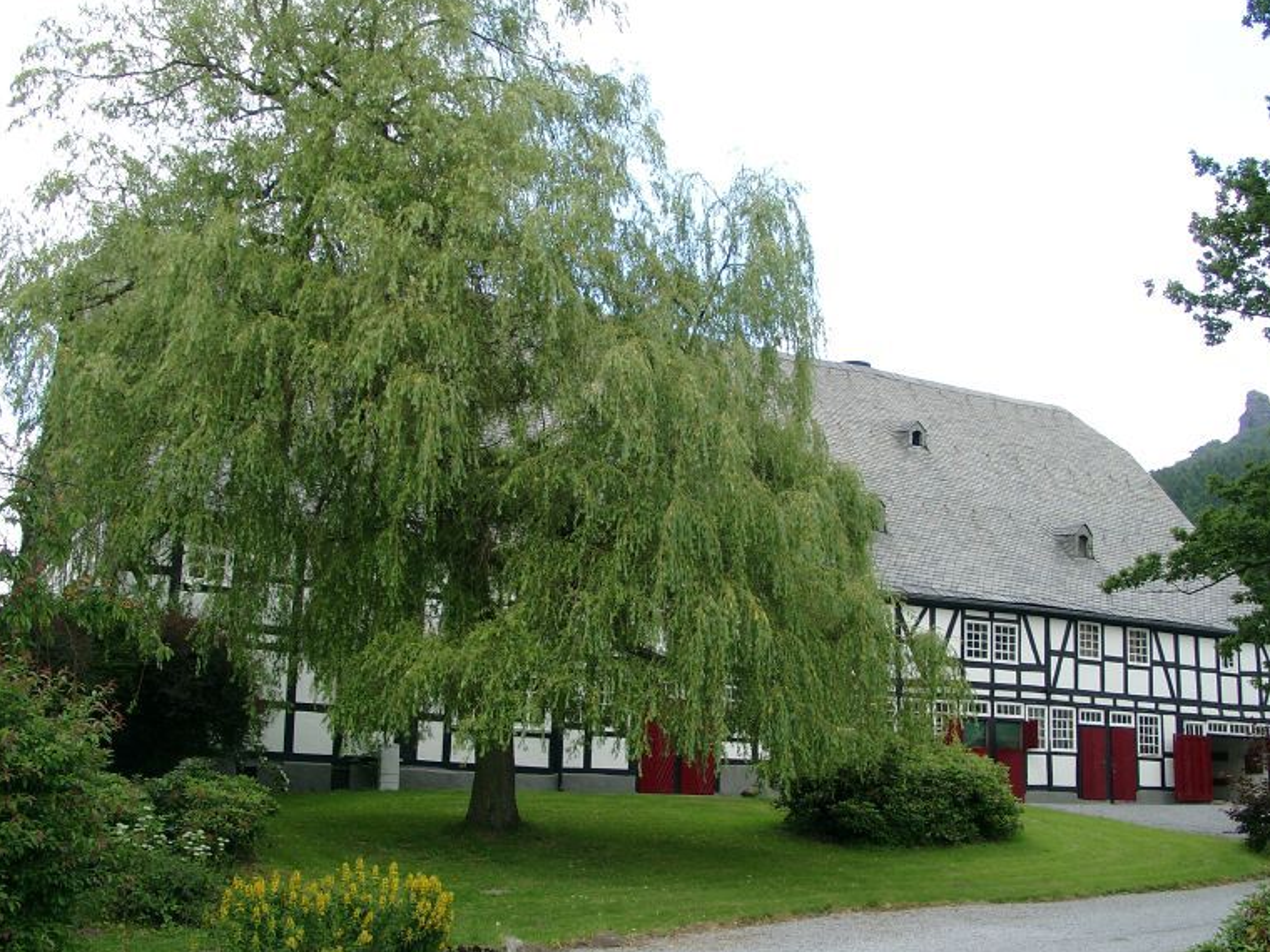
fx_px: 1468
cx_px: 652
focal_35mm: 40
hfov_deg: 46.8
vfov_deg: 36.0
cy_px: 494
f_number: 4
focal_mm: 8.02
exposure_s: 1/147
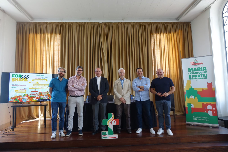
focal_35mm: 24
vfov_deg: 53.1
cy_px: 76
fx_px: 152
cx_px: 114
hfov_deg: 73.7
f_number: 2.8
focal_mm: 8.8
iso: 125
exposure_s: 1/30
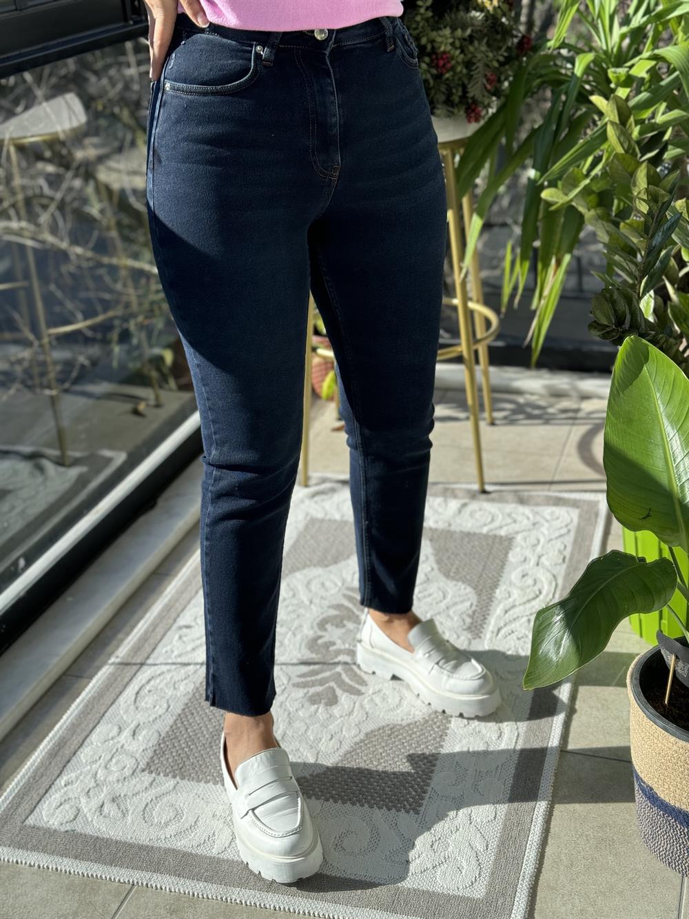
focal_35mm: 48
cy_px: 460
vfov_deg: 39.7
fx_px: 1274
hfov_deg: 30.3
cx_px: 344
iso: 64
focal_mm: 6.86
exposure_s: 1/1172
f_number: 1.78
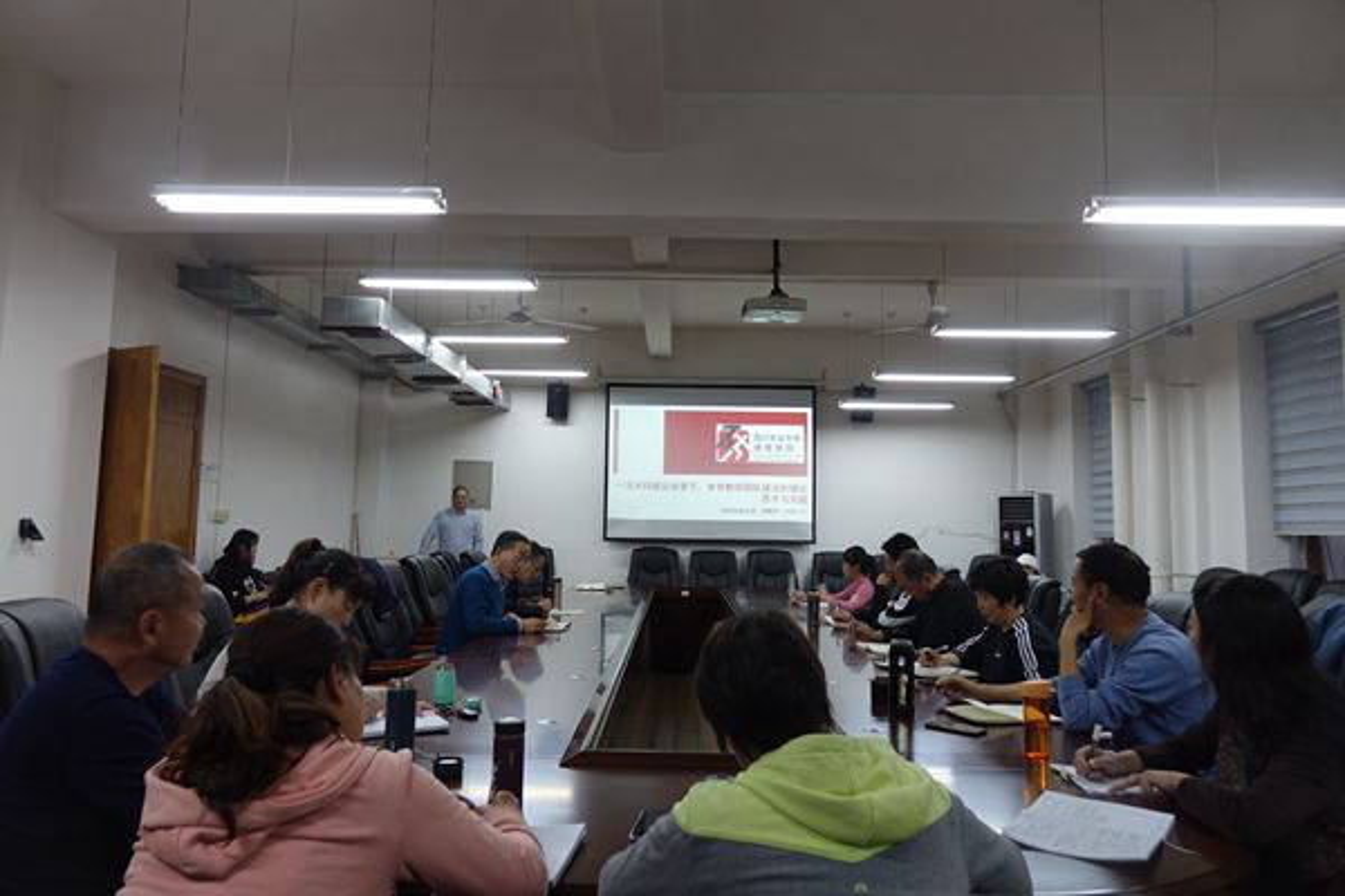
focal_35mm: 24
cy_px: 448
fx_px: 897
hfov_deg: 73.7
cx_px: 672
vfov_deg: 53.1
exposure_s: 1/30
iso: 160
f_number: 2.8
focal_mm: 8.8
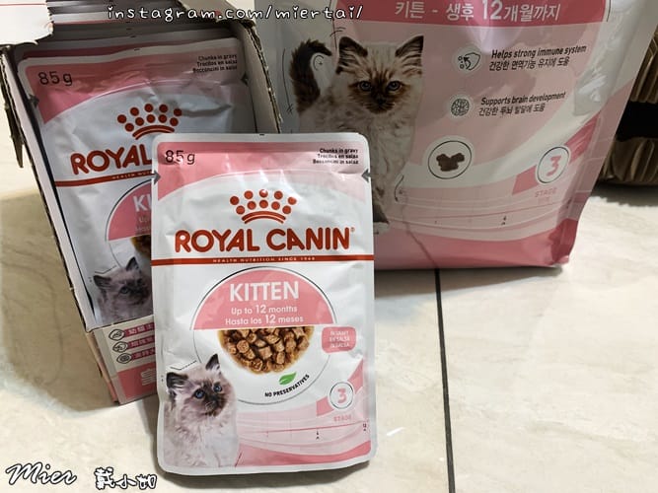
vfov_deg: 53.0
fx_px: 494
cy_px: 246
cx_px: 329
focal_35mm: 26
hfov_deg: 67.3
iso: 160
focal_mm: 4.25
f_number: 1.8
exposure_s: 1/60
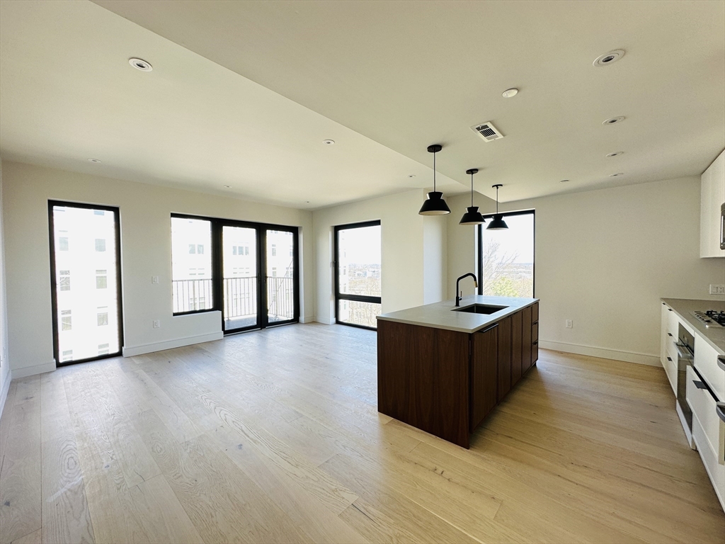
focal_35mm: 14
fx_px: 293
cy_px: 272
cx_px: 362
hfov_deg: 102.1
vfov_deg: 85.7
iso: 40
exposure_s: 1/112
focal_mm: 2.22
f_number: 2.2
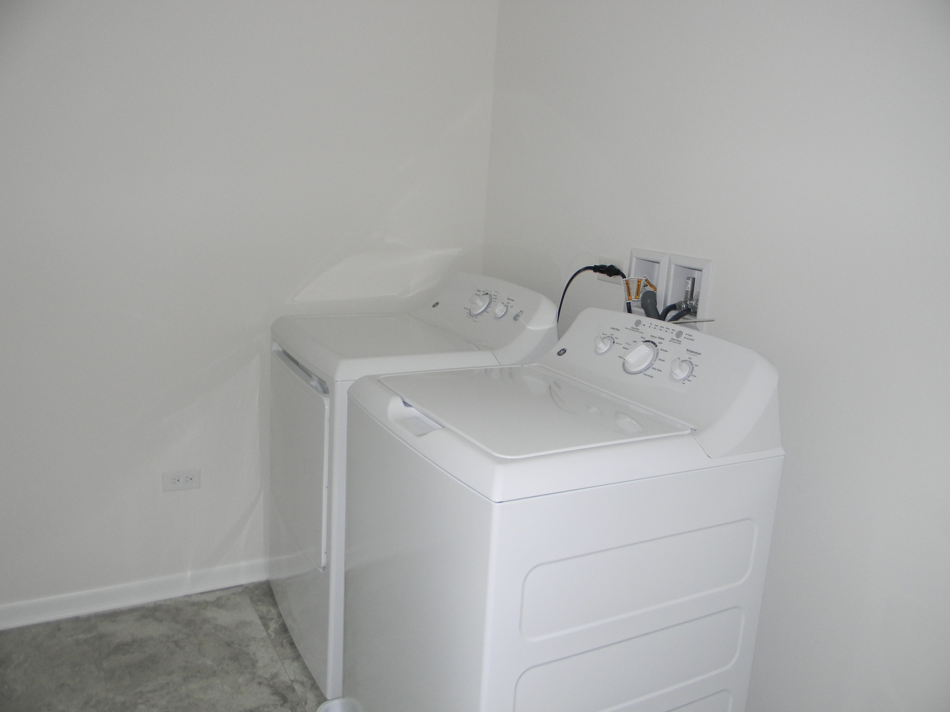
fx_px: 768
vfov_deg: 49.7
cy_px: 356
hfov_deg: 63.4
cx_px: 475
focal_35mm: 28
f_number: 3.5
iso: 200
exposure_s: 1/26
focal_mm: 5
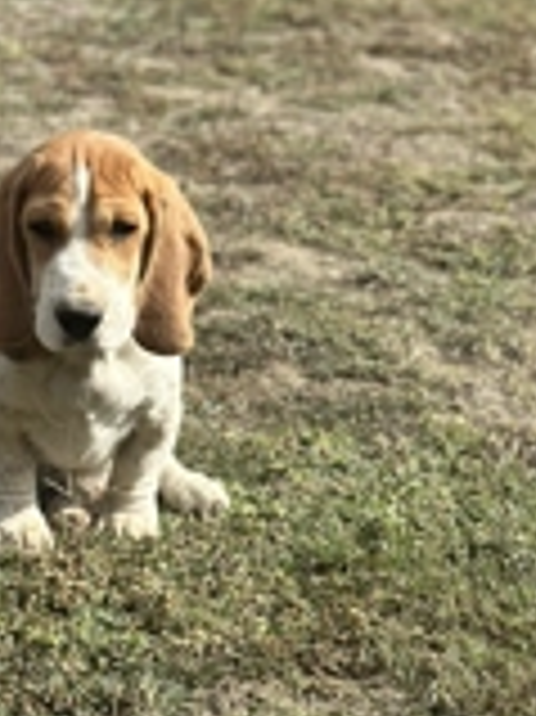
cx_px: 185
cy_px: 554
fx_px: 2501
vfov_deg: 16.2
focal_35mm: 121
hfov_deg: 12.2
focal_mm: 6.86
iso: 100
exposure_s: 1/4016
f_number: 1.78
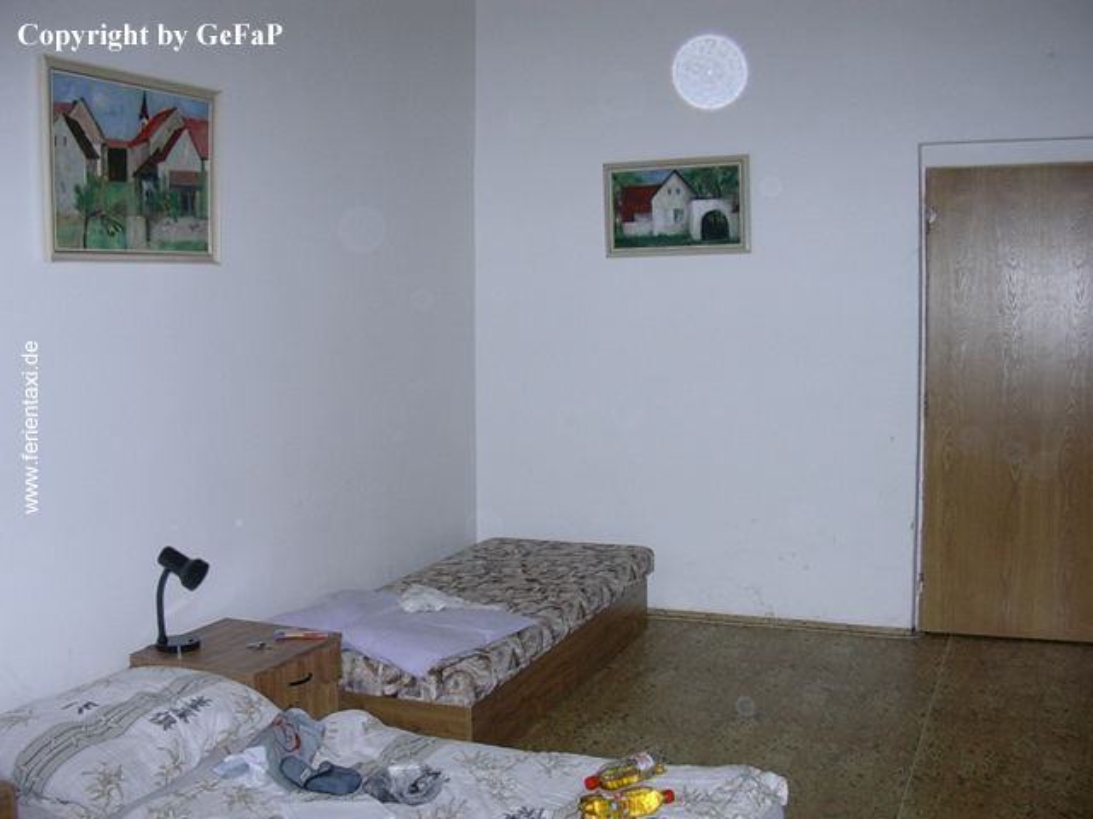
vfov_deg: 38.7
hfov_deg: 50.1
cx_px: 546
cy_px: 410
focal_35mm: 37
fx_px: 1168
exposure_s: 1/64
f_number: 2.7
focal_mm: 5.6
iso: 70
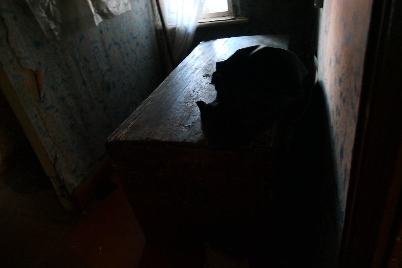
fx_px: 268
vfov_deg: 53.1
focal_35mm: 24
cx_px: 201
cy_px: 134
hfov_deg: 73.8
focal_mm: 8.8
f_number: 3.3
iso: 1600
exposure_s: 1/13
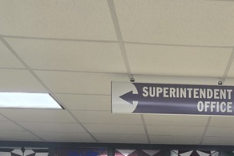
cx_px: 236
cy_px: 250
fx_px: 545
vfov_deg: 14.8
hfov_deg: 23.2
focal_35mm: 84
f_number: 1.8
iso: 100
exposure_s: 1/120
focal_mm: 5.4
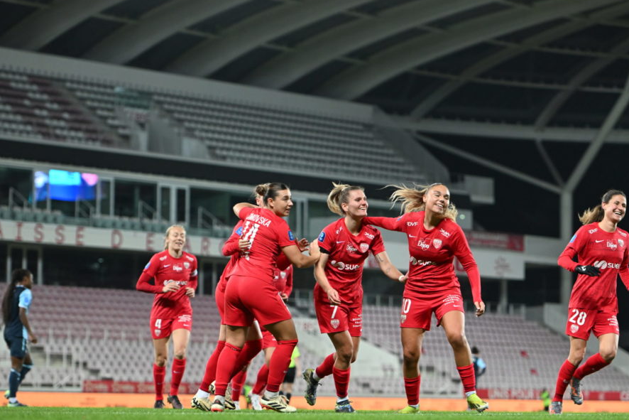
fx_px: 2464
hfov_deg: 14.5
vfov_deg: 9.7
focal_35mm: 141
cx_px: 329
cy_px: 238
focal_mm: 122
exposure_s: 1/1000
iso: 2500
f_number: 3.2
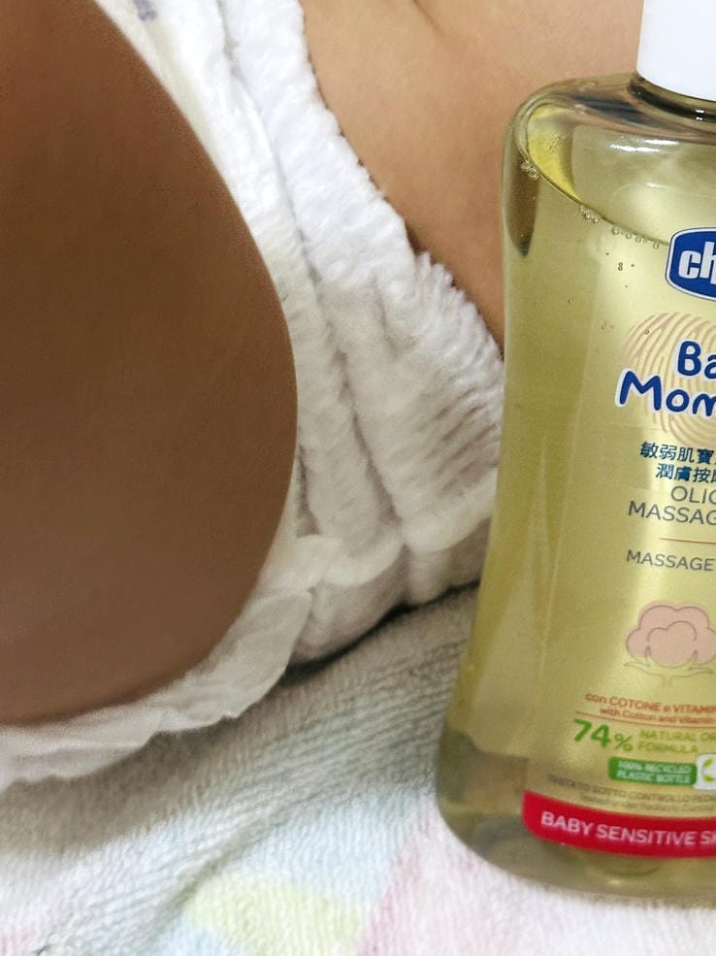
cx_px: 567
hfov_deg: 18.7
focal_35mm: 78
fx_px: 2153
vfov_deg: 24.6
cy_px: 184
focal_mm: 6.86
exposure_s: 1/60
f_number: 1.78
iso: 160
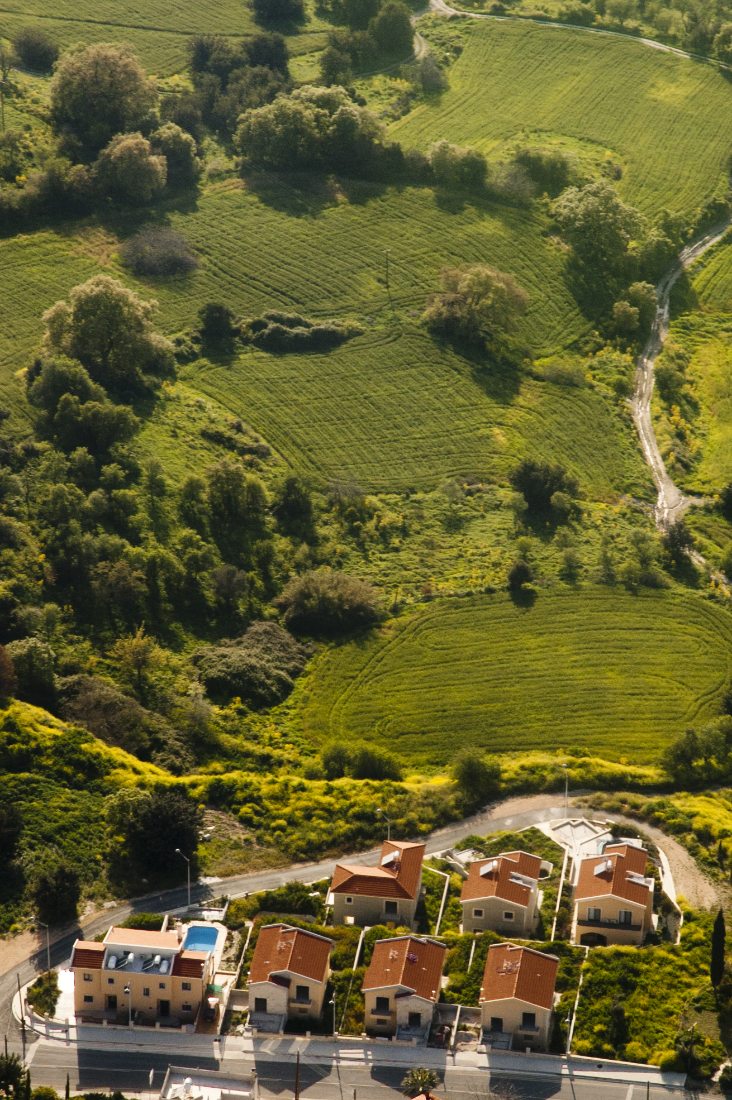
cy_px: 610
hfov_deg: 9.6
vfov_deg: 14.5
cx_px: 413
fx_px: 4338
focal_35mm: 142
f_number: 9
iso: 320
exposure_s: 1/320
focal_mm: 62
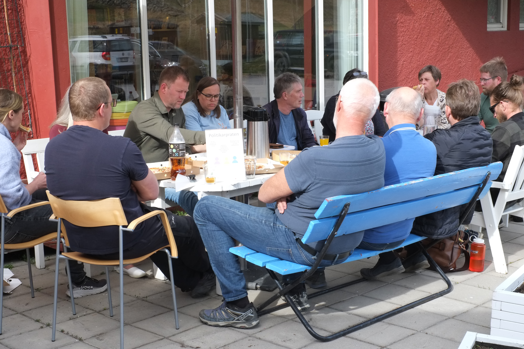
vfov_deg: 25.5
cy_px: 174
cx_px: 262
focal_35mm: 53
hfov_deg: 37.5
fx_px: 771
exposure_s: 1/400
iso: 1600
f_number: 11
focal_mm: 35
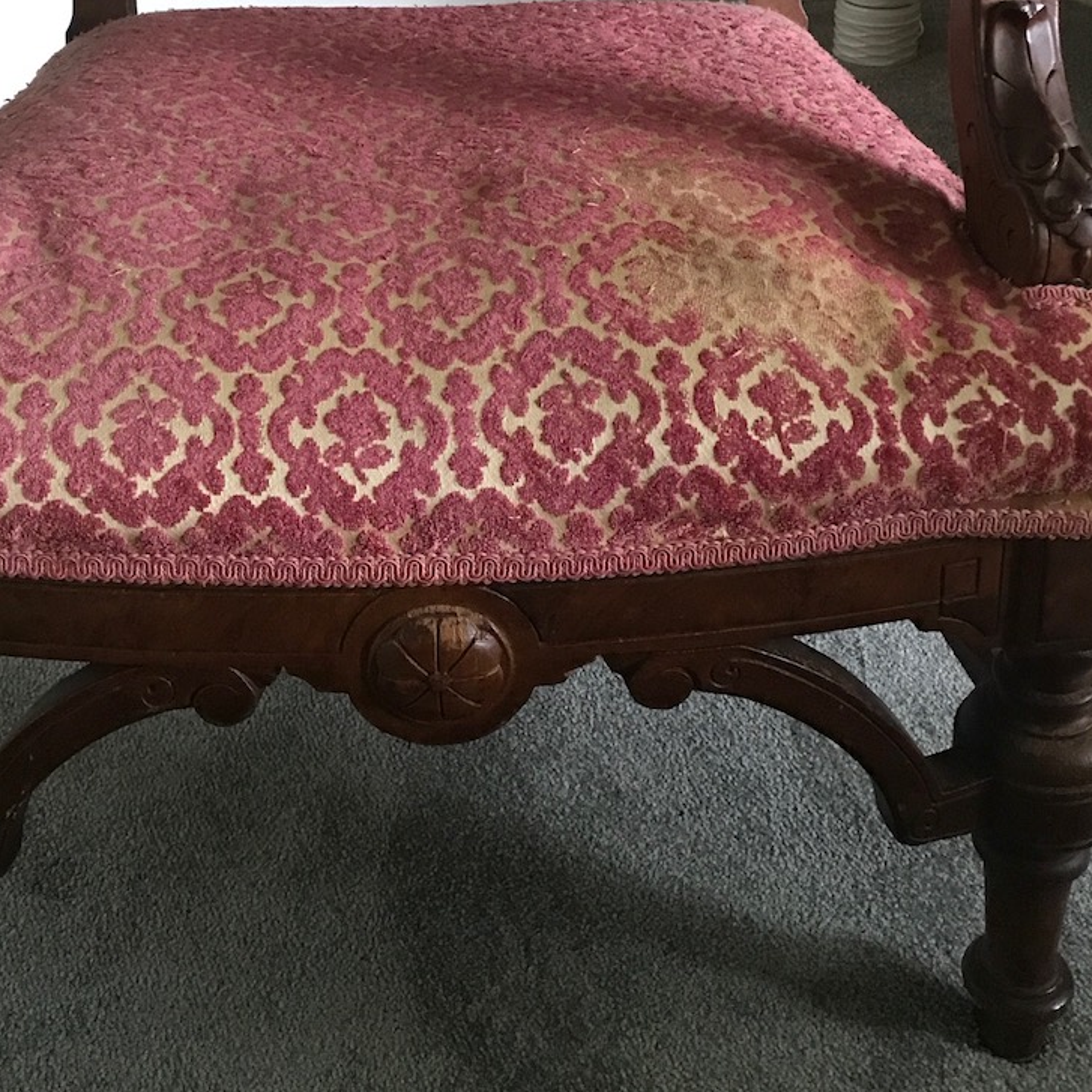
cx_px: 505
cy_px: 145
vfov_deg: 33.8
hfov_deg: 35.3
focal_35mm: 48
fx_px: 1713
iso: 100
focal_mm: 3.99
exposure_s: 1/15
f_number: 1.8
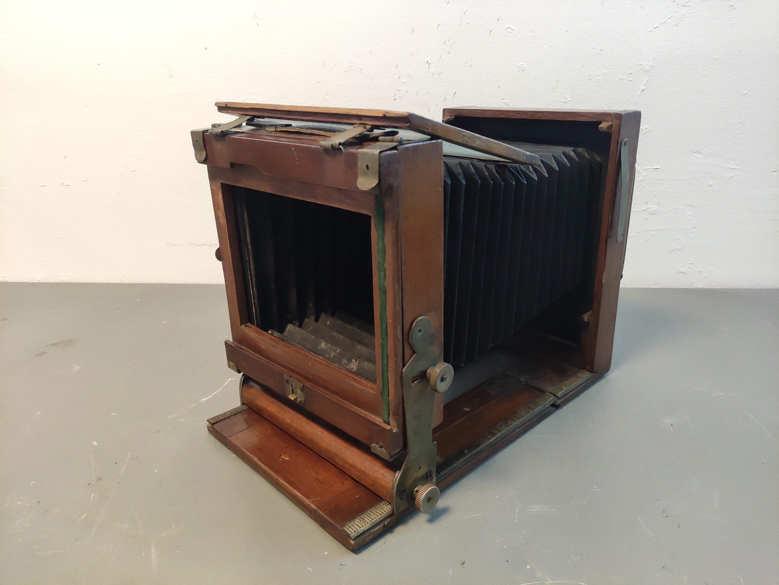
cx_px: 390
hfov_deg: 69.4
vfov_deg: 54.9
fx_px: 563
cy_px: 292
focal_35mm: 25
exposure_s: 1/33
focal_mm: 5.43
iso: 783
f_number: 1.89
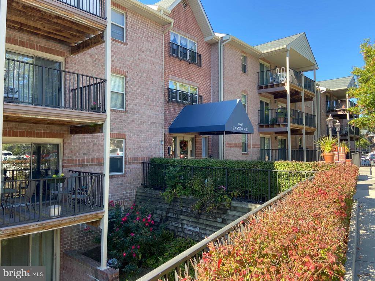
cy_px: 140
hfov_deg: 67.3
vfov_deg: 53.1
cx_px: 188
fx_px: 282
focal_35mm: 26
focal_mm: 4.25
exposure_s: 1/381
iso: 32
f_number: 1.8
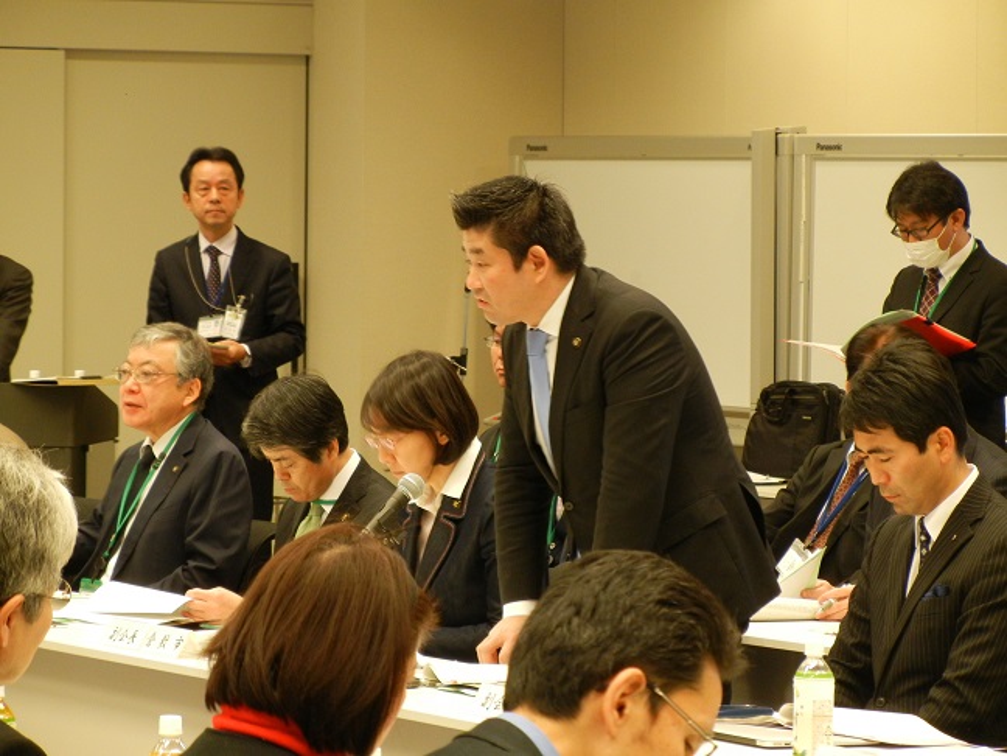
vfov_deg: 7.4
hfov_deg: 9.9
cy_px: 378
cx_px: 504
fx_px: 5818
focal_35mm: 200
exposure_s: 1/18.2
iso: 400
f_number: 4.7
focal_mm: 36
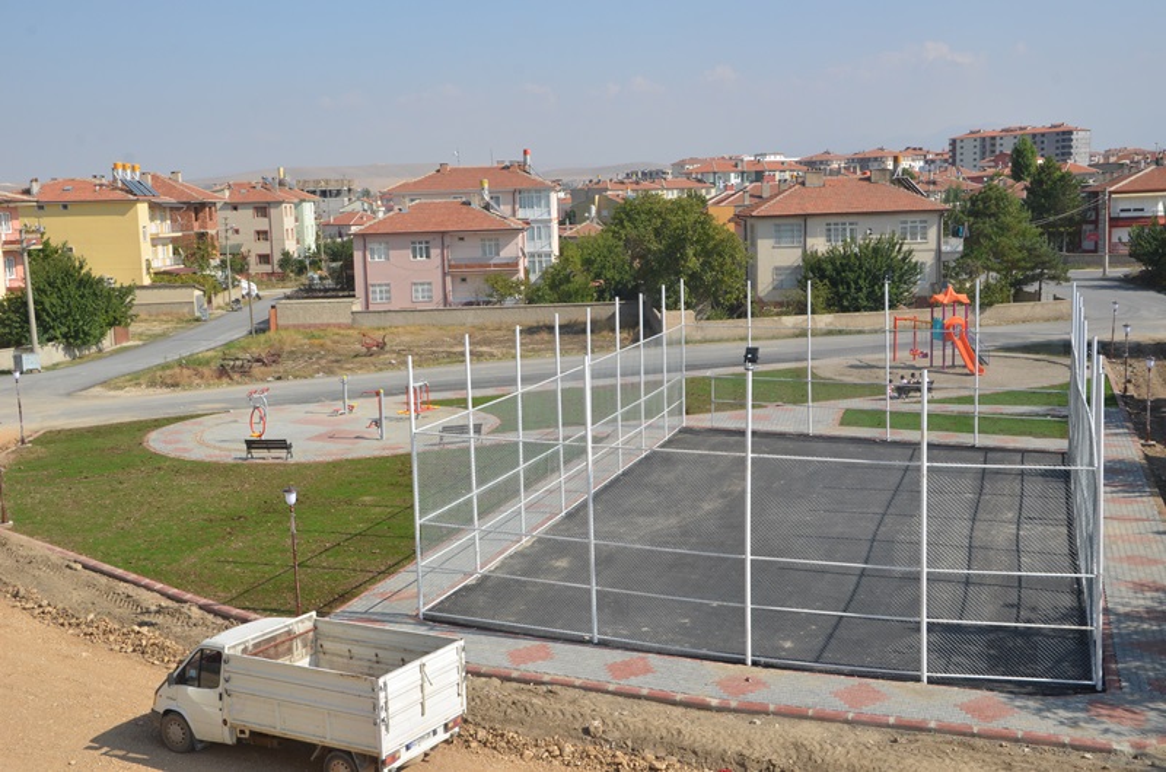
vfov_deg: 31.8
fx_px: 1358
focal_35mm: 42
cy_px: 386
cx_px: 583
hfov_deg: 46.5
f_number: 11
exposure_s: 1/500
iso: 400
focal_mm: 28
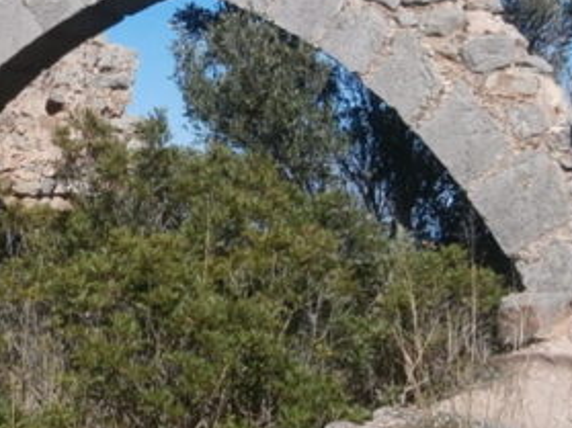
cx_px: 94
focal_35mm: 88
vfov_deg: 16.8
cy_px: 186
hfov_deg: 21.9
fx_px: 1454
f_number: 3
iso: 100
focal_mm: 4.2
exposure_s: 1/1250
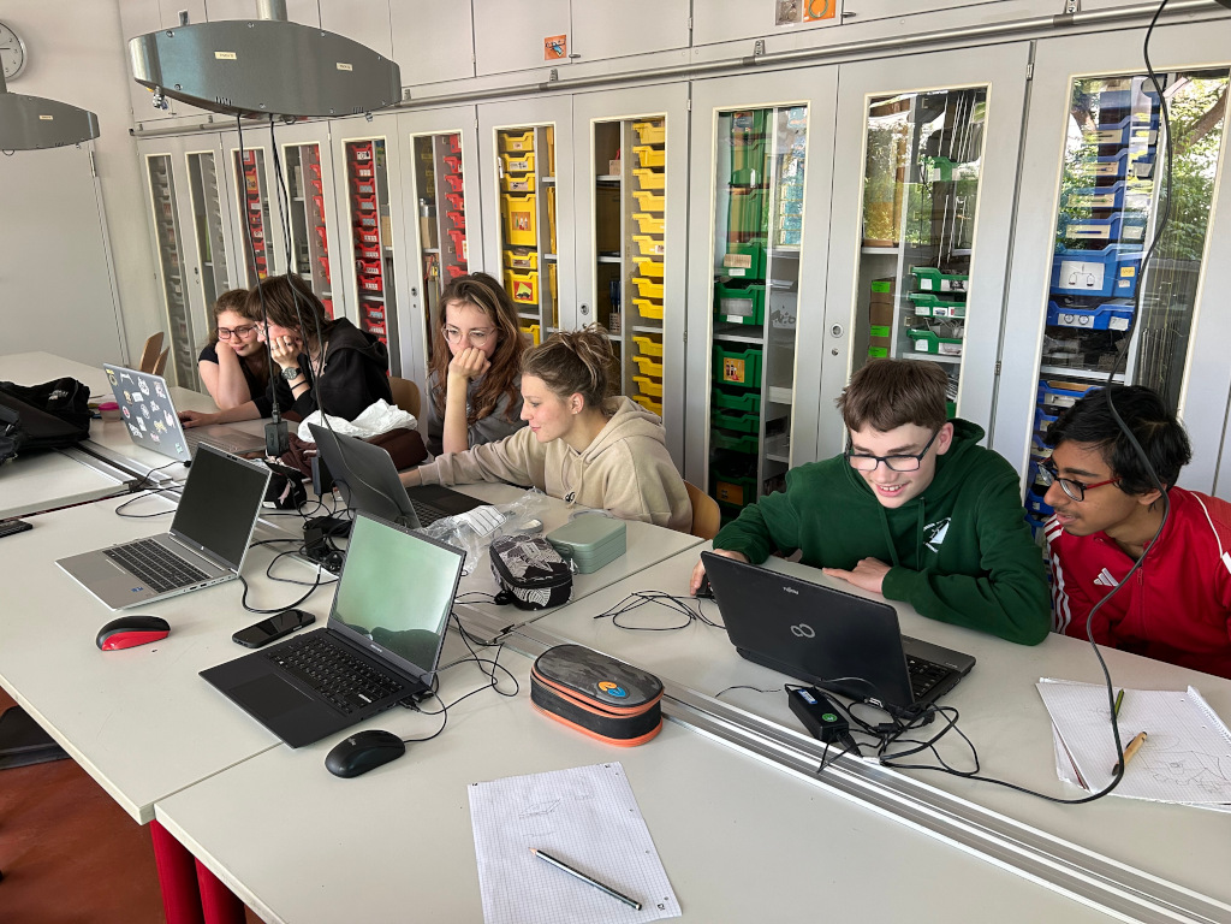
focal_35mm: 26
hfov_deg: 67.3
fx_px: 925
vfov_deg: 53.1
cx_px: 616
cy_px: 462
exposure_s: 1/60
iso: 160
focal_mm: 5.7
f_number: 1.5
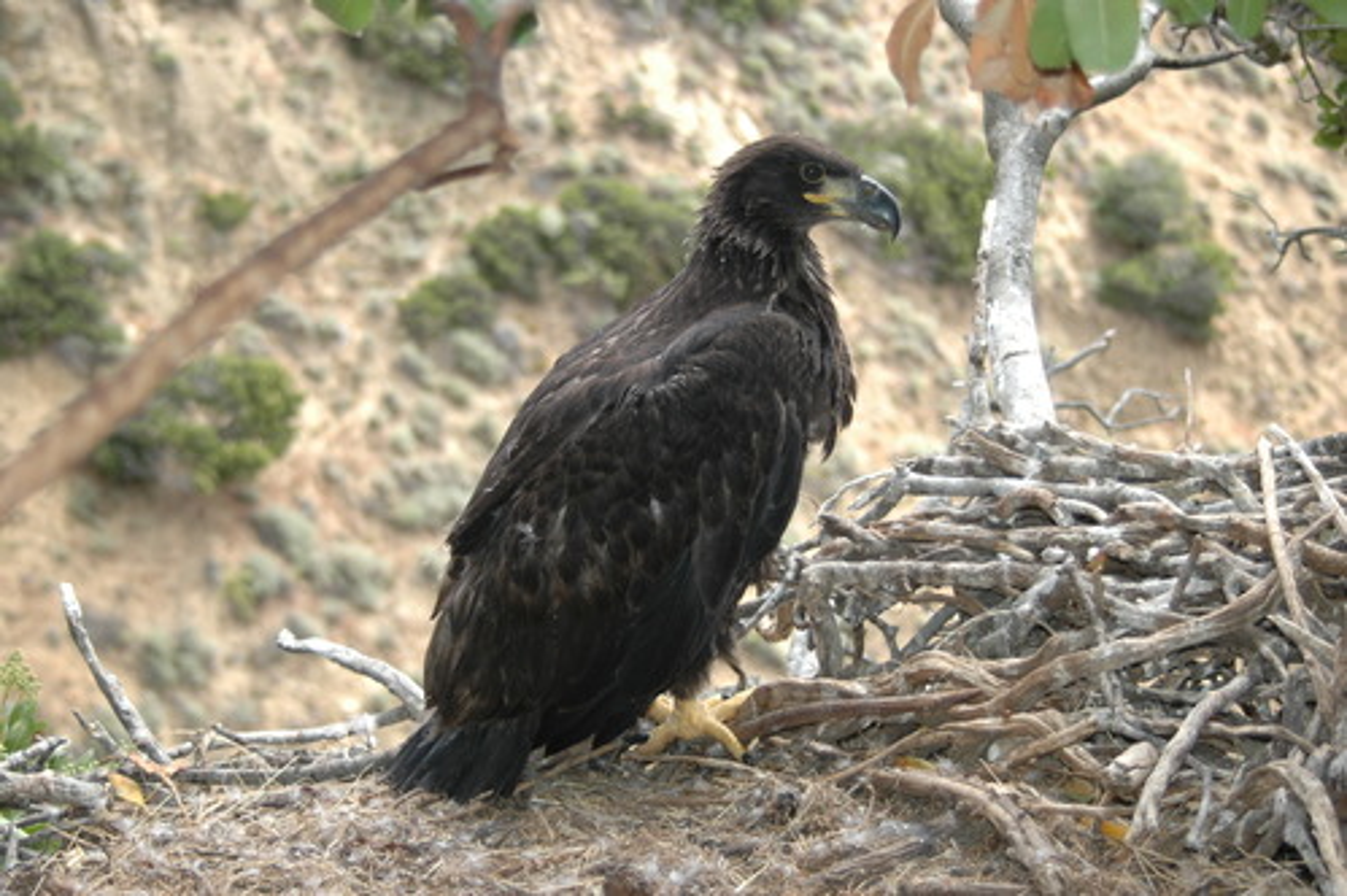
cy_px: 448
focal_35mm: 68
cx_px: 674
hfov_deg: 29.9
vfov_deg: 20.1
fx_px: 2524
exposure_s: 1/500
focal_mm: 45
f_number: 4
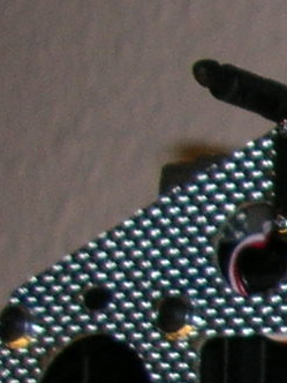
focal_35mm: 241
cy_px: 546
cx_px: 1135
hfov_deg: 5.4
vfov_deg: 8.1
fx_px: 2664
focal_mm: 5.8
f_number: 2.8
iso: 50
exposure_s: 1/60.1
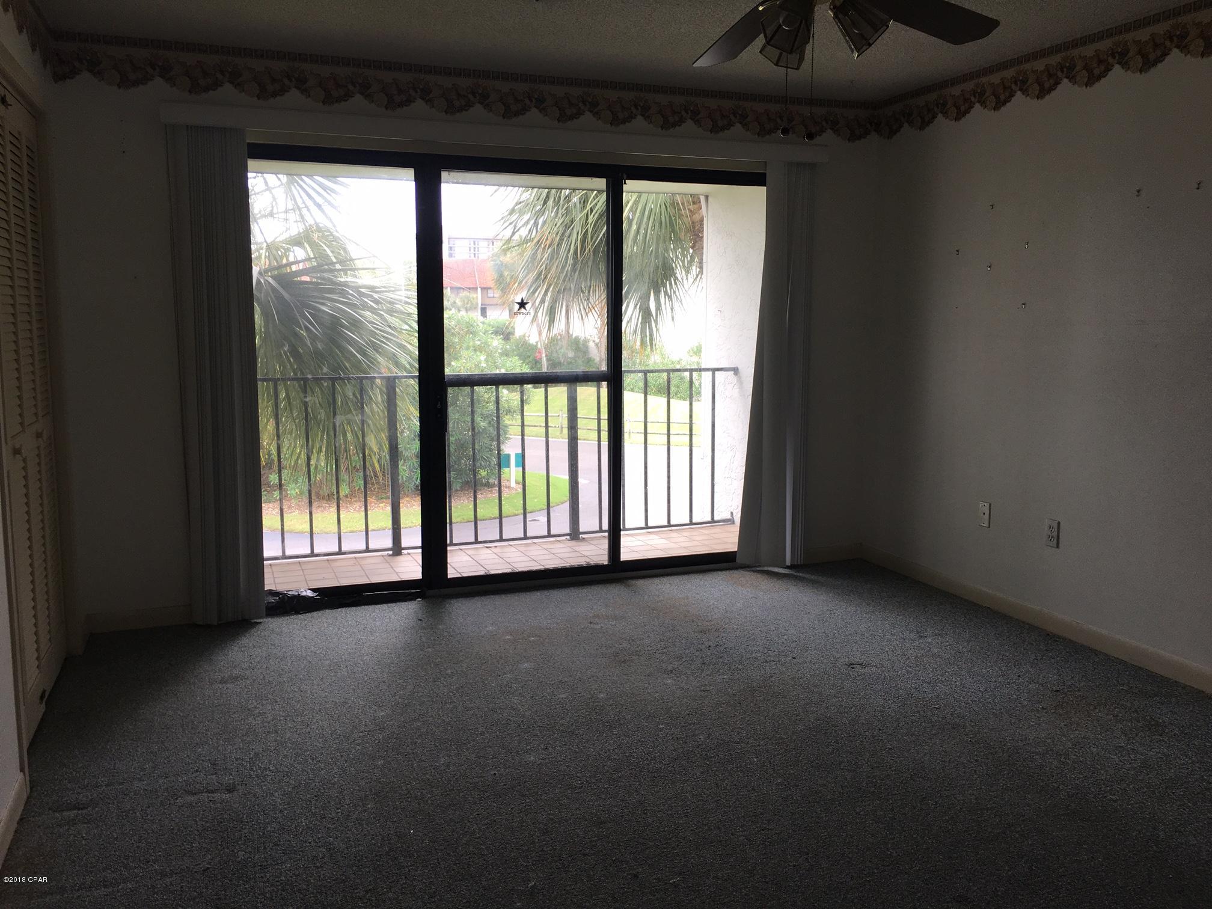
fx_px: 1015
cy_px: 454
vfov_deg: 48.2
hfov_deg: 61.7
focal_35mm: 29
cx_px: 606
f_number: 2.2
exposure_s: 1/40
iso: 25
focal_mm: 4.15
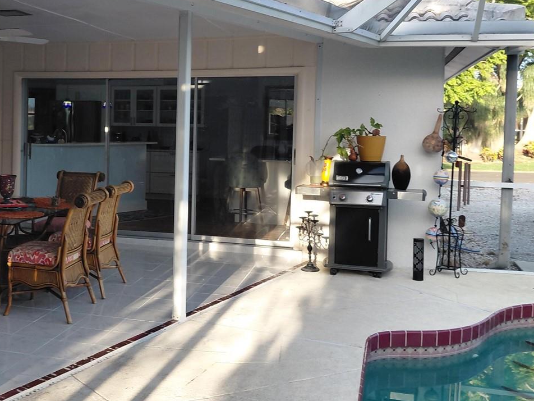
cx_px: 154
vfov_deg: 34.0
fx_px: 648
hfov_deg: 43.8
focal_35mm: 42
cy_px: 131
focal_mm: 4.69
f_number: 1.8
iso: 50
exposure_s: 1/226
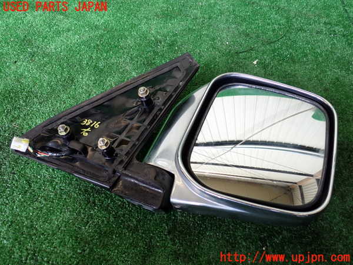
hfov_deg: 60.0
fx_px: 306
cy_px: 132
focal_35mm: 30
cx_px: 176
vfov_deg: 46.8
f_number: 2.3
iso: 200
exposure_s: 1/80
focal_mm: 5.4
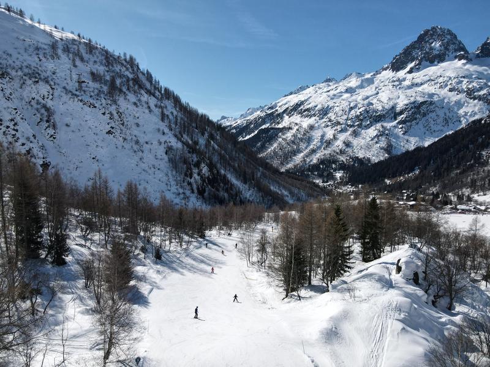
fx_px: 340
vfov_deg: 56.8
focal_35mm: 24
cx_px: 245
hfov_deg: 71.6
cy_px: 184
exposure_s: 1/1250
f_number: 2.8
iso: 100
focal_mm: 4.5
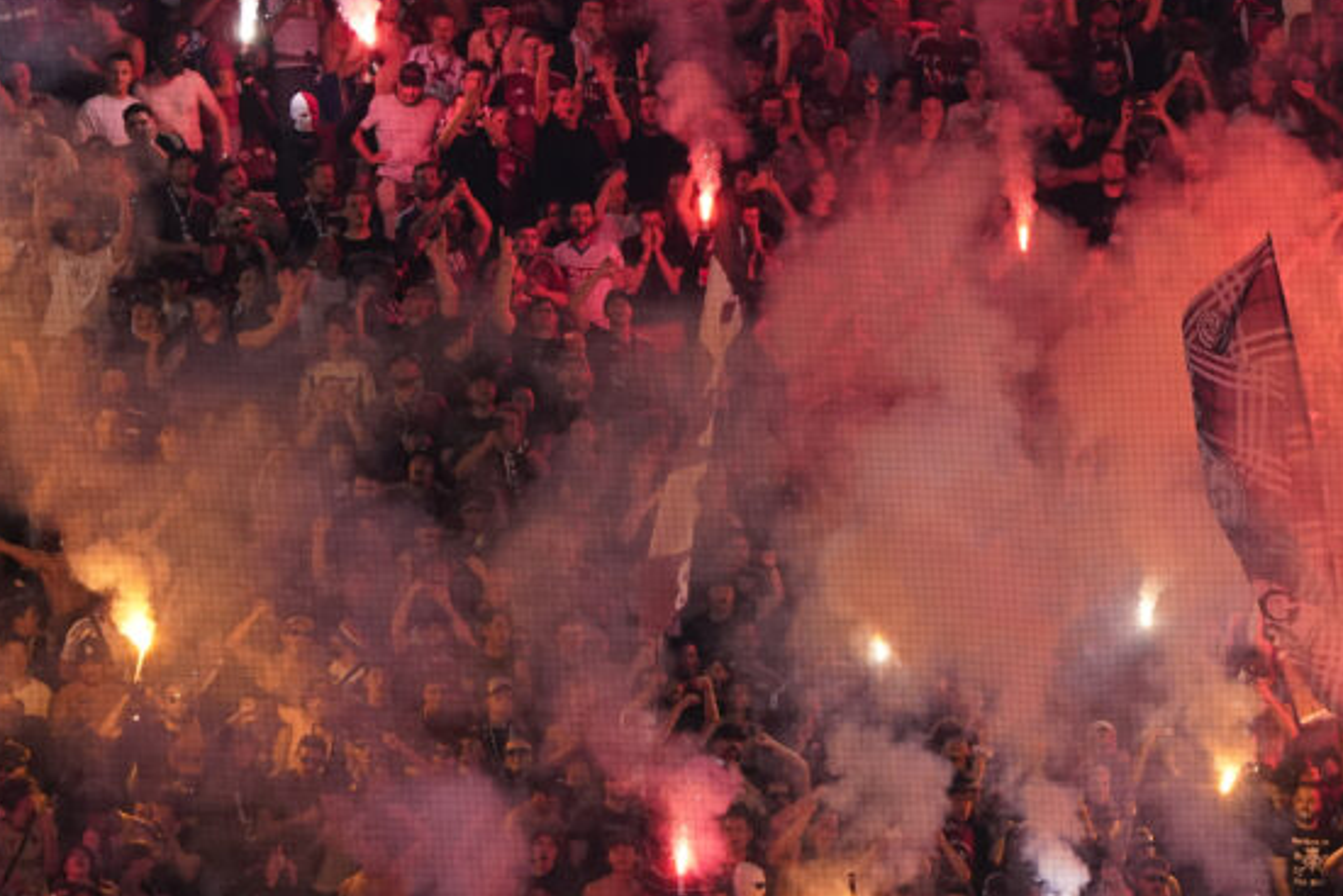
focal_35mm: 611
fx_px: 22805
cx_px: 941
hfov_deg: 3.4
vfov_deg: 2.3
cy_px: 327
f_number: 6.3
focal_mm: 329
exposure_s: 1/1250
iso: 4000
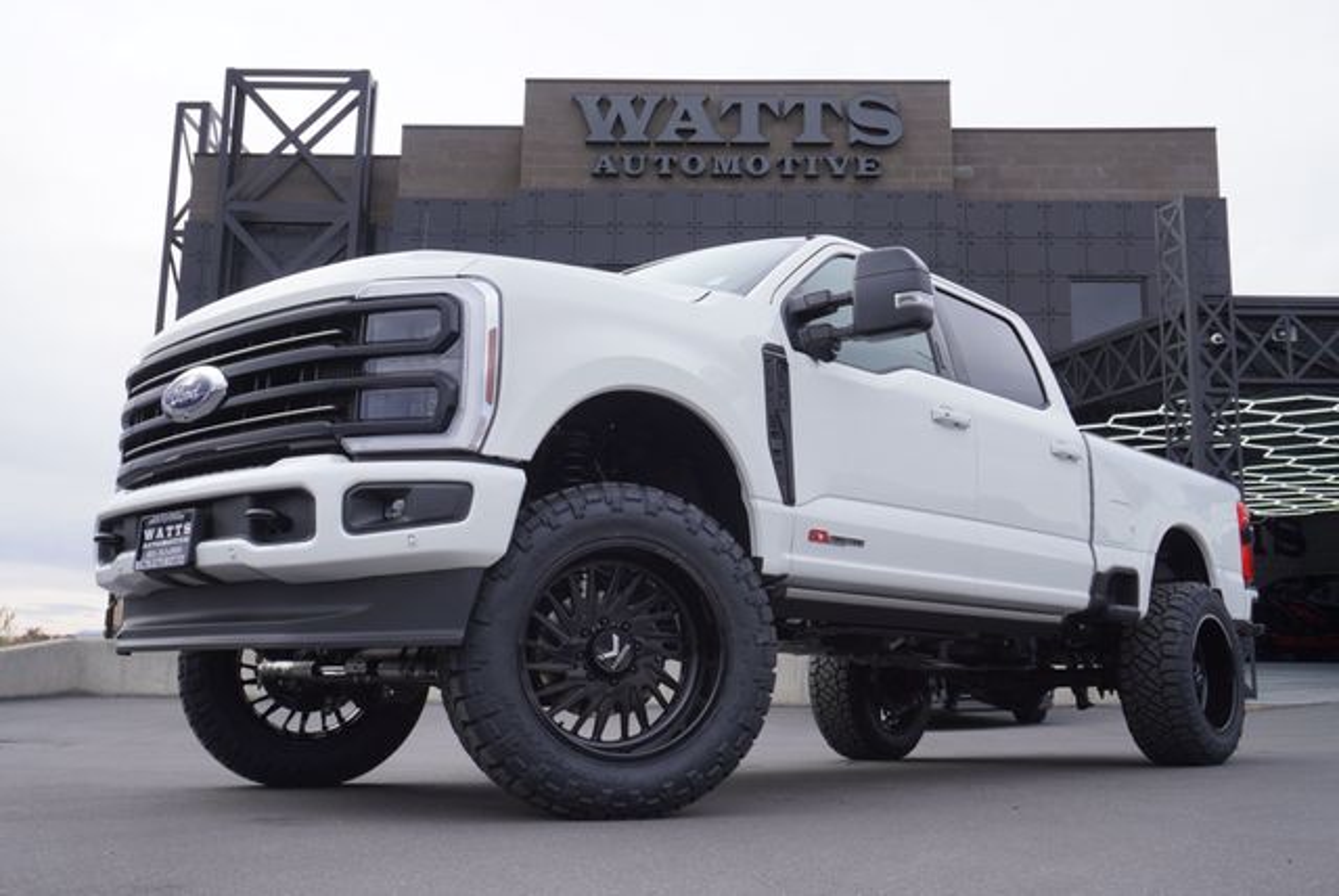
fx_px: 1340
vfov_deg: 36.9
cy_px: 448
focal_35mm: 36
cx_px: 670
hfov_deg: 53.1
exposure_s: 1/160
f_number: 6.3
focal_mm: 24
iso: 100
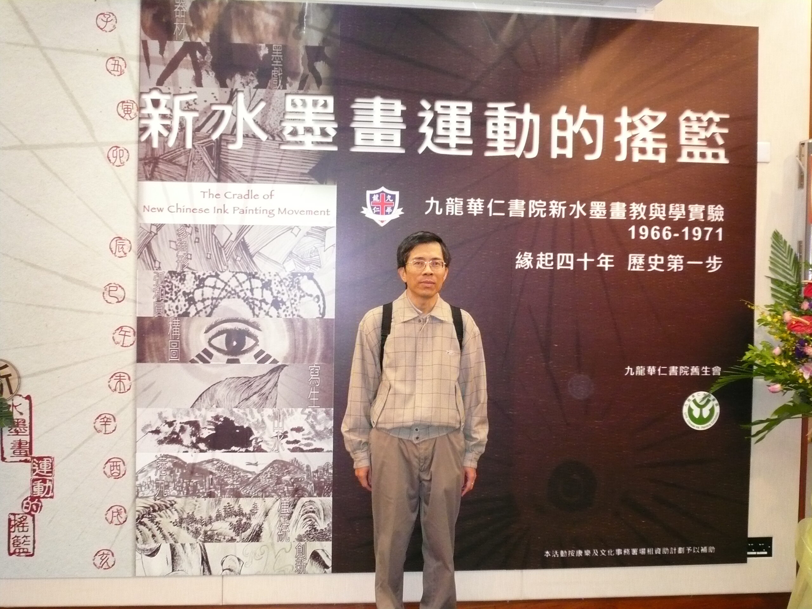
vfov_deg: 34.3
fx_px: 985
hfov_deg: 44.8
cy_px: 304
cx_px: 406
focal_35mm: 42
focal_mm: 6.9
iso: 320
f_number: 3.3
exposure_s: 1/30
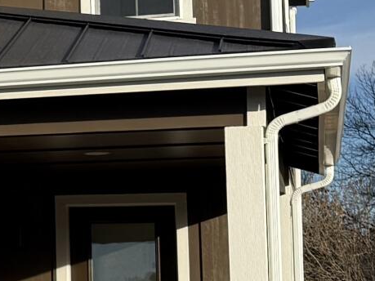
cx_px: -535
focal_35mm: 157
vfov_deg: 9.4
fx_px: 1700
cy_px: 167
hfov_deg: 10.7
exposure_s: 1/5319
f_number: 1.78
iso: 80
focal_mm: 6.76
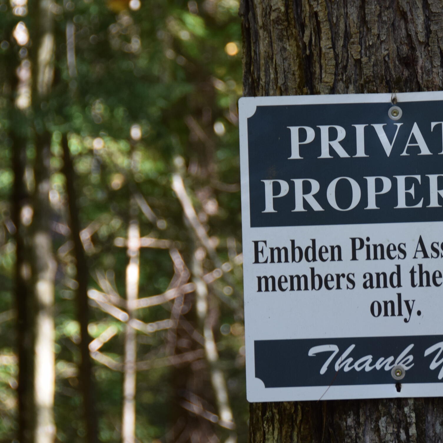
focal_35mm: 267
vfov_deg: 6.6
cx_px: 376
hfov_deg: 6.6
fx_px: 3864
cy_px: 195
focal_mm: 105
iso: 400
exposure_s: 1/60
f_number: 5.3
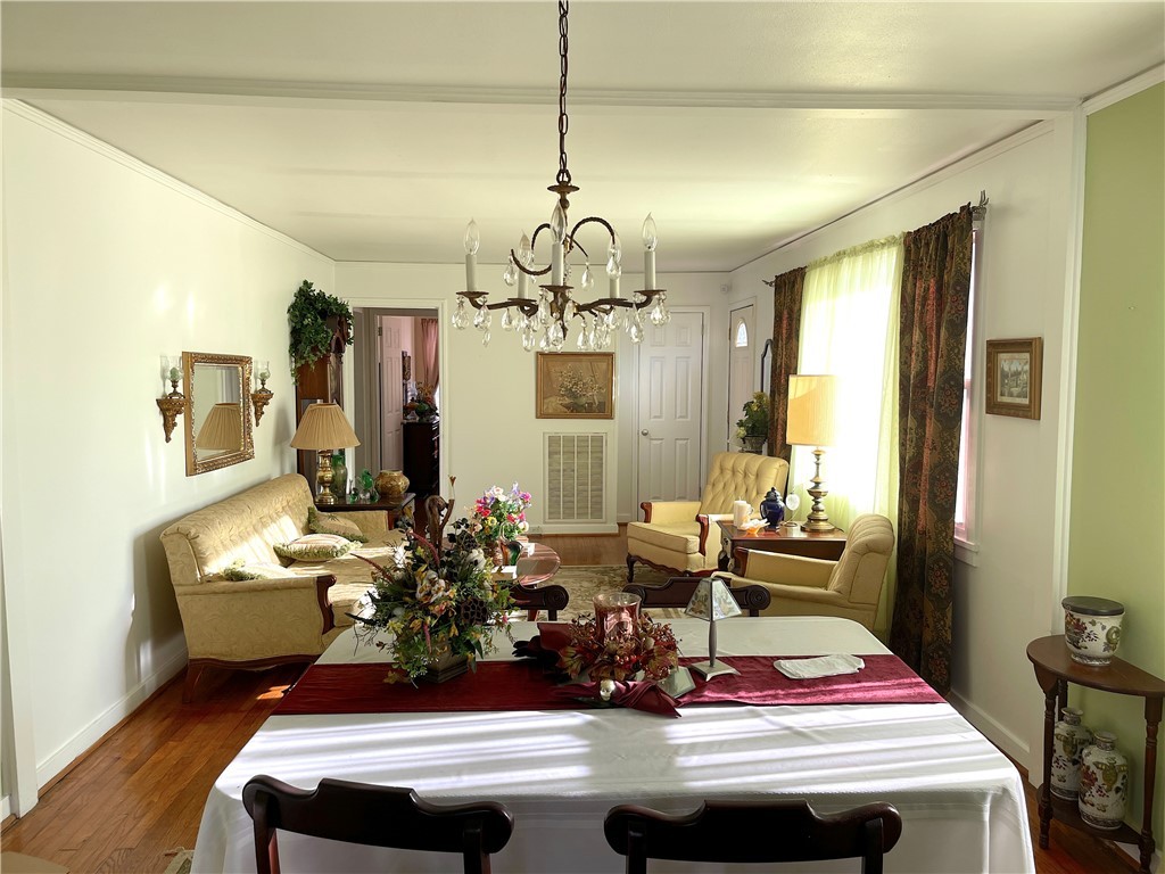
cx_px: 582
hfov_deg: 67.3
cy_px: 437
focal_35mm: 26
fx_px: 875
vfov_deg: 53.1
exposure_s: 1/121
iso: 40
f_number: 1.6
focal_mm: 5.1
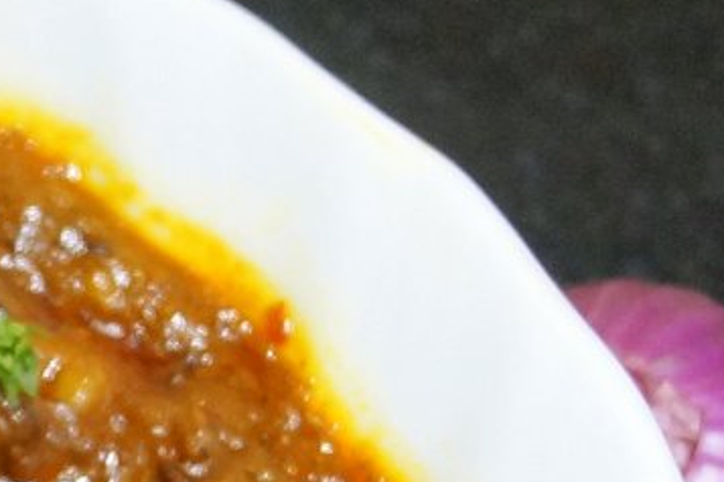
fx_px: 2433
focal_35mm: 121
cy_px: 954
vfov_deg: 10.4
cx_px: -446
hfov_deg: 15.3
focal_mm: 18
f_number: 4
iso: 640
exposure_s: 1/160
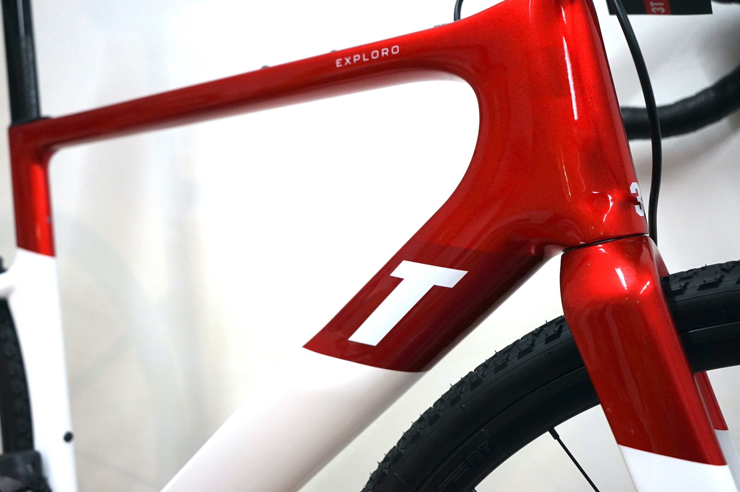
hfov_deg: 54.5
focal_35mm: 35
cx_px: 370
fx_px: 719
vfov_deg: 37.8
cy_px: 246
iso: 1600
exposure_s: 1/160
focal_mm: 35
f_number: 4
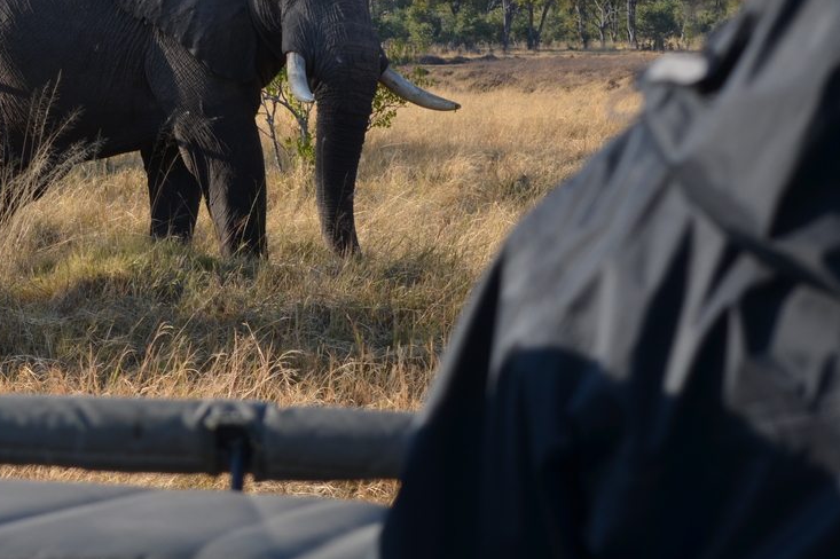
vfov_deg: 9.5
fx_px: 3355
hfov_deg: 14.2
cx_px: 151
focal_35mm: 144
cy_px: 96
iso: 180
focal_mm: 55
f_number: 8
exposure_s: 1/250
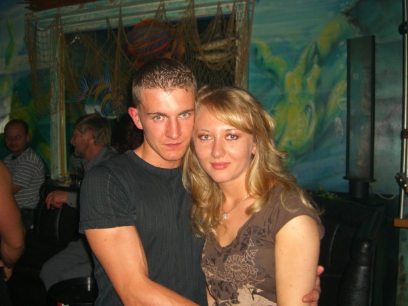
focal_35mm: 38
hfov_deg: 49.0
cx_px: 204
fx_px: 448
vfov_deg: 37.7
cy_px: 153
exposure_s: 1/60
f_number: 2.8
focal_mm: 7.9
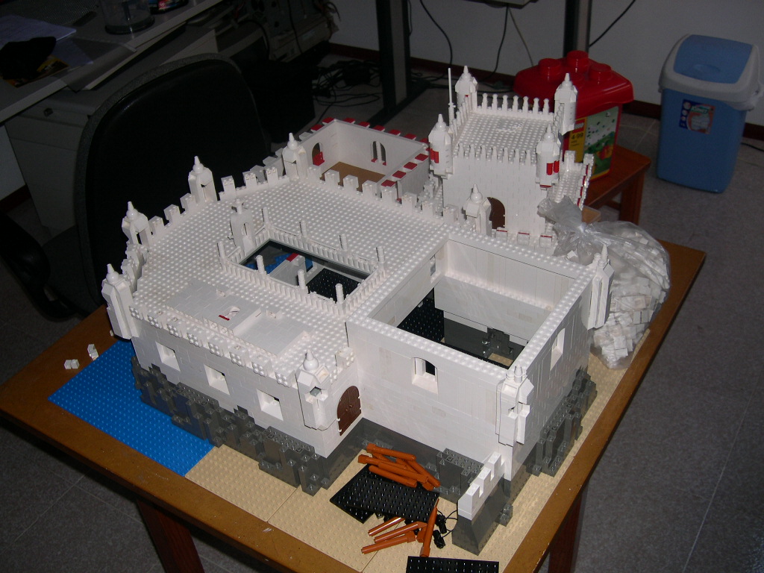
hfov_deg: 49.0
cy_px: 286
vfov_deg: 37.7
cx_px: 382
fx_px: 839
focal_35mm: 38
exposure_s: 1/60
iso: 100
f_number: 2.8
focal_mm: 8
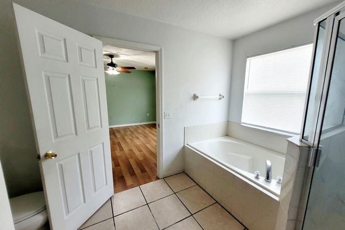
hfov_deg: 104.2
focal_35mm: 14
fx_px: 134
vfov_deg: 81.2
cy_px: 116
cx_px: 177
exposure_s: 1/60.2
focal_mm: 1.74
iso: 100
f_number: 2.2
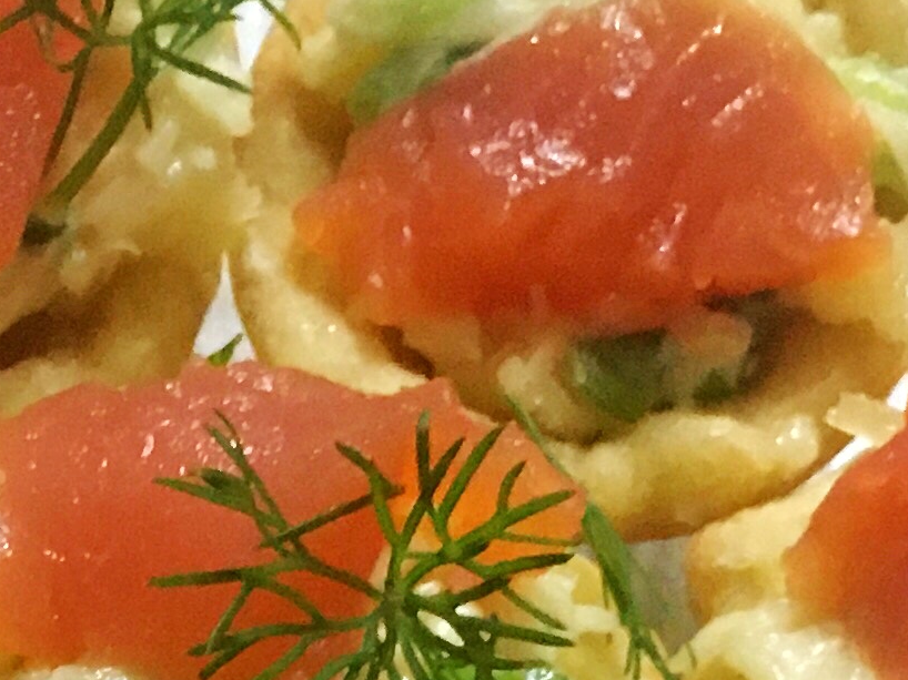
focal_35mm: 143
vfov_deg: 9.5
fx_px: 3750
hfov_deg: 13.6
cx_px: 10
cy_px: 1480
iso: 200
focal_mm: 4.15
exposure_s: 1/25
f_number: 2.2
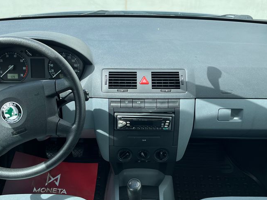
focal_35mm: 41
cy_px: 105
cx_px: 134
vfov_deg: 35.1
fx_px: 316
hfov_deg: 45.8
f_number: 1.6
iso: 50
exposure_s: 1/1106
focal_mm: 5.1
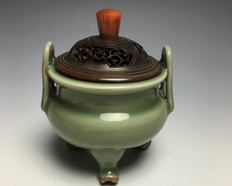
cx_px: 115
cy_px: 126
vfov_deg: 38.7
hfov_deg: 47.9
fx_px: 261
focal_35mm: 38
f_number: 2.2
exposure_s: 1/30
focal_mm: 4.15
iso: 25
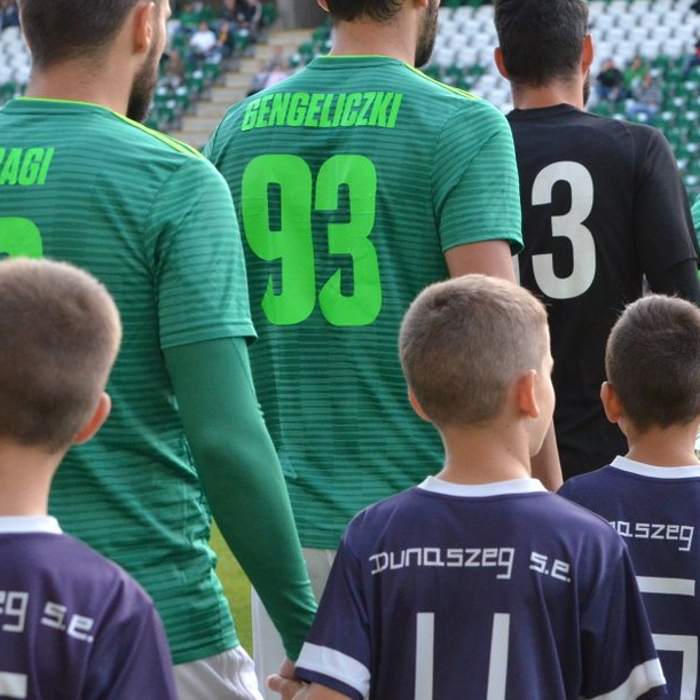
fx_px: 4004
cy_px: 282
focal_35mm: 175
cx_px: 390
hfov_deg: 10.0
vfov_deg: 10.0
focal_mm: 70
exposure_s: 1/640
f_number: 6.3
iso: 2000
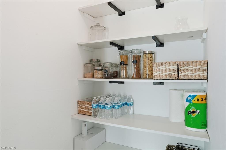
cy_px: 75
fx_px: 151
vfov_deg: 53.1
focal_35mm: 24
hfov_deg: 73.8
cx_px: 113
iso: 400
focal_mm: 24
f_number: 9
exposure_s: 1/125
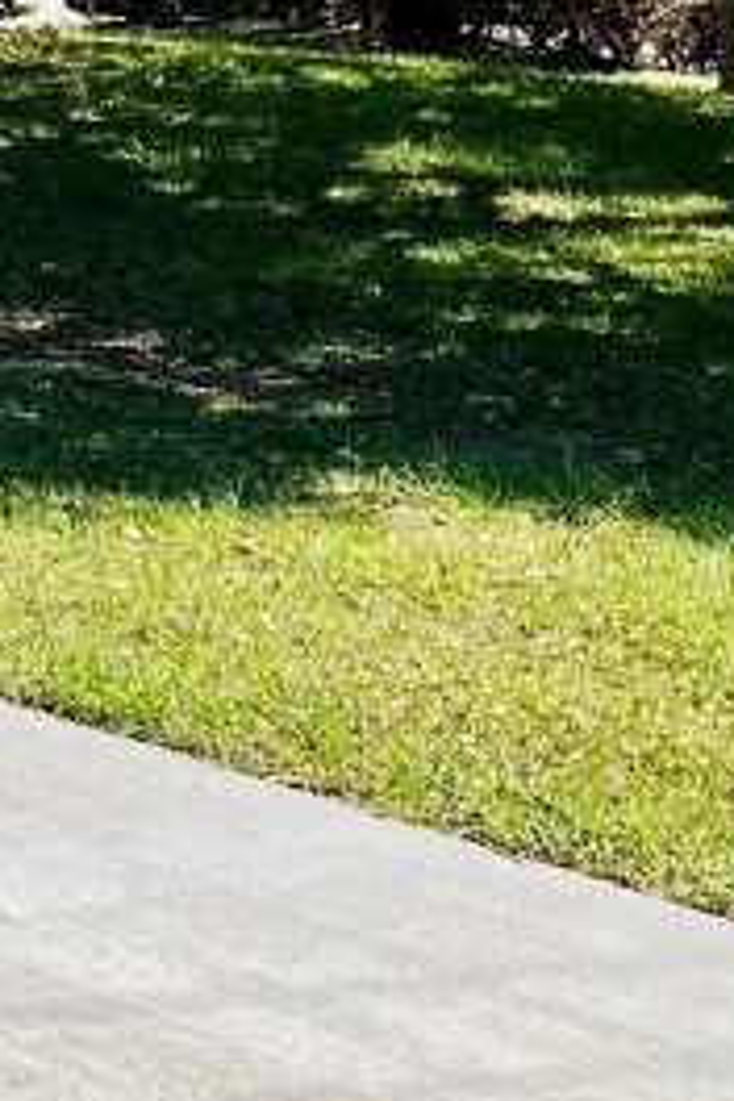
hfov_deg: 10.9
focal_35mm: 105
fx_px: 3211
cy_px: -171
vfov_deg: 18.6
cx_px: -1076
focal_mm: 5.7
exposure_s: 1/3831
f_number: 1.5
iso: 50
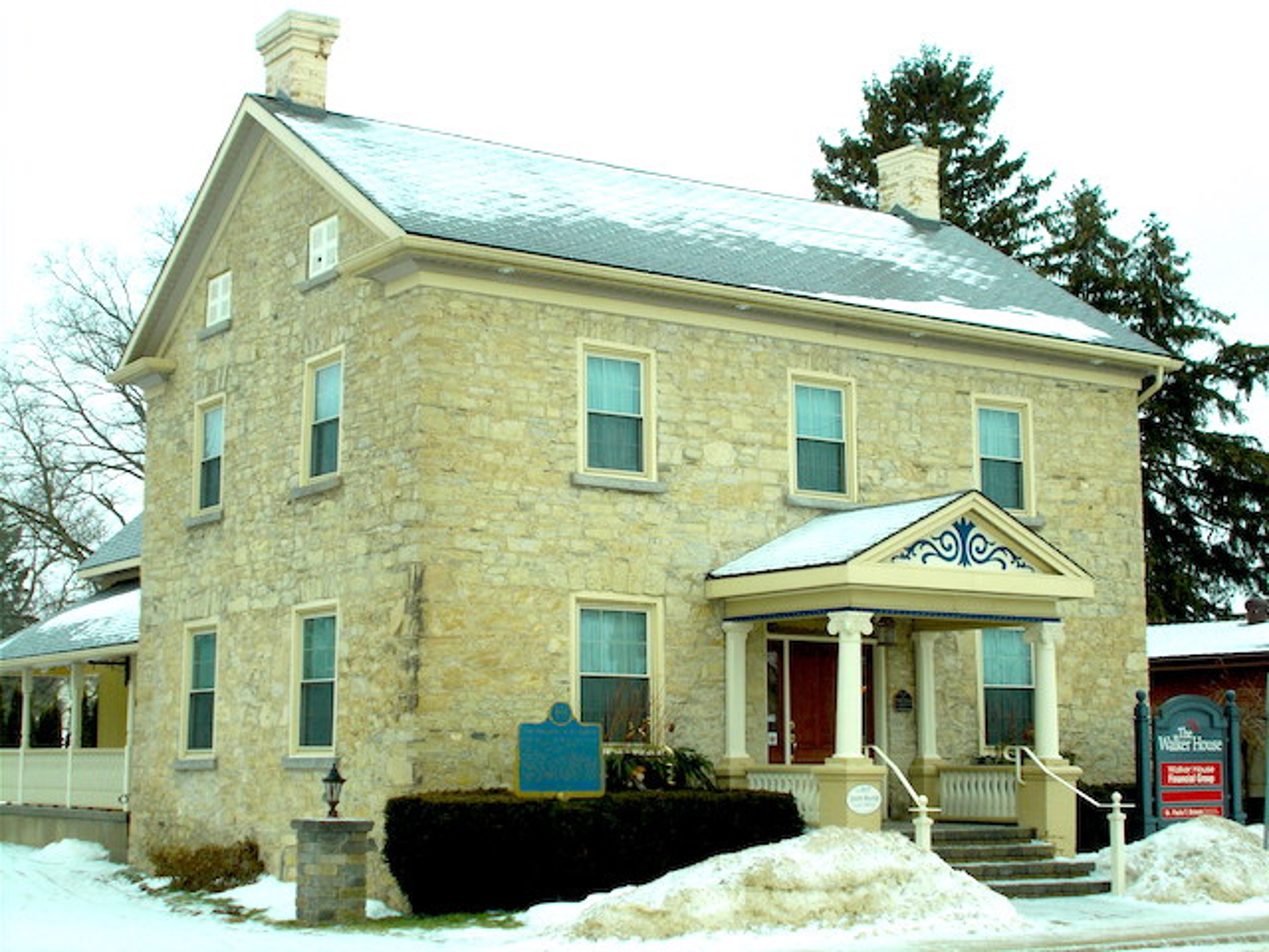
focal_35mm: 58
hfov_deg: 33.2
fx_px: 2126
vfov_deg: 25.2
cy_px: 476
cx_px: 634
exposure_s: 1/160
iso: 80
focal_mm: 10.3
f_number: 4.9
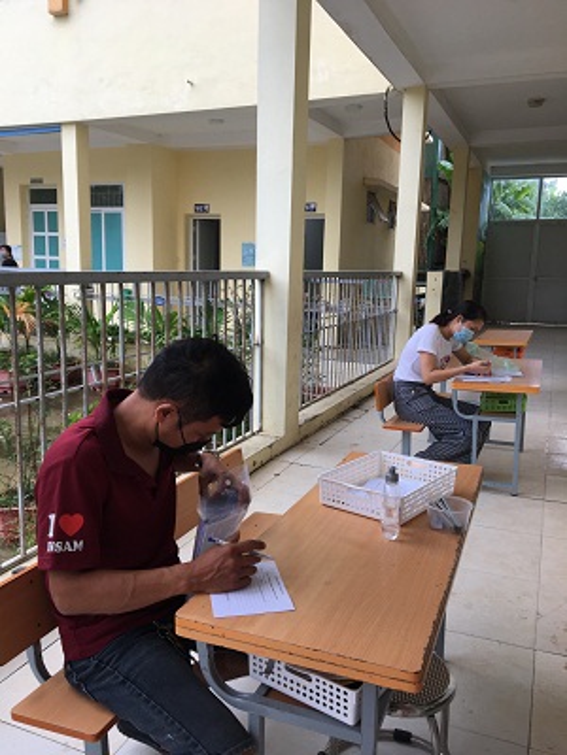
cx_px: 284
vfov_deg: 61.7
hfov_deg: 48.2
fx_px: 633
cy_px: 378
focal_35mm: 29
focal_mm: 4.15
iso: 32
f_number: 2.2
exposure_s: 1/100
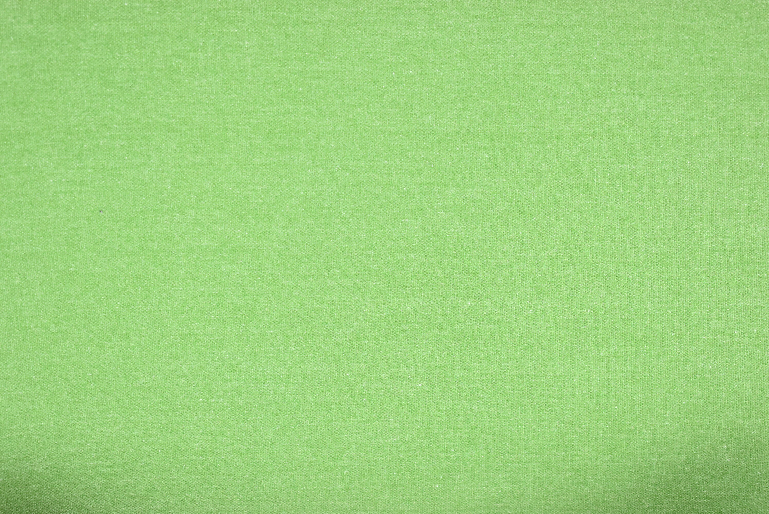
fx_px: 1475
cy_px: 257
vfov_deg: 19.8
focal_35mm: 69
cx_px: 384
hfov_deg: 29.2
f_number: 5.3
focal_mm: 46
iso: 2500
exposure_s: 1/125
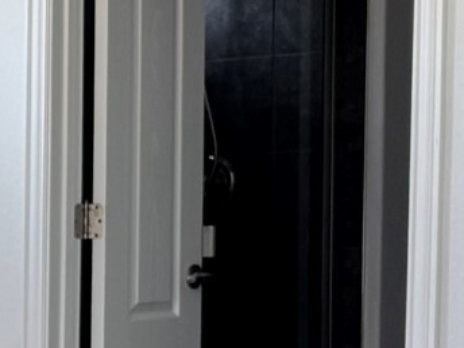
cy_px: 370
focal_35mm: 143
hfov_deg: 11.2
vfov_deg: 10.3
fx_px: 1917
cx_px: -700
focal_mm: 6.76
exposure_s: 1/120
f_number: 1.78
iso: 125
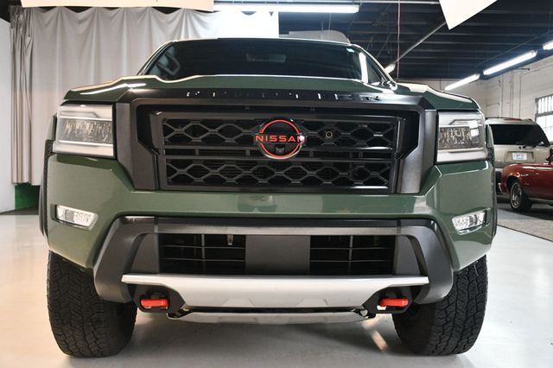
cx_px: 276
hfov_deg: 53.2
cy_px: 184
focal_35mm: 36
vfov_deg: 36.8
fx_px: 553
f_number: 3.8
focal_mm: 24
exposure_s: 1/125
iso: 2000
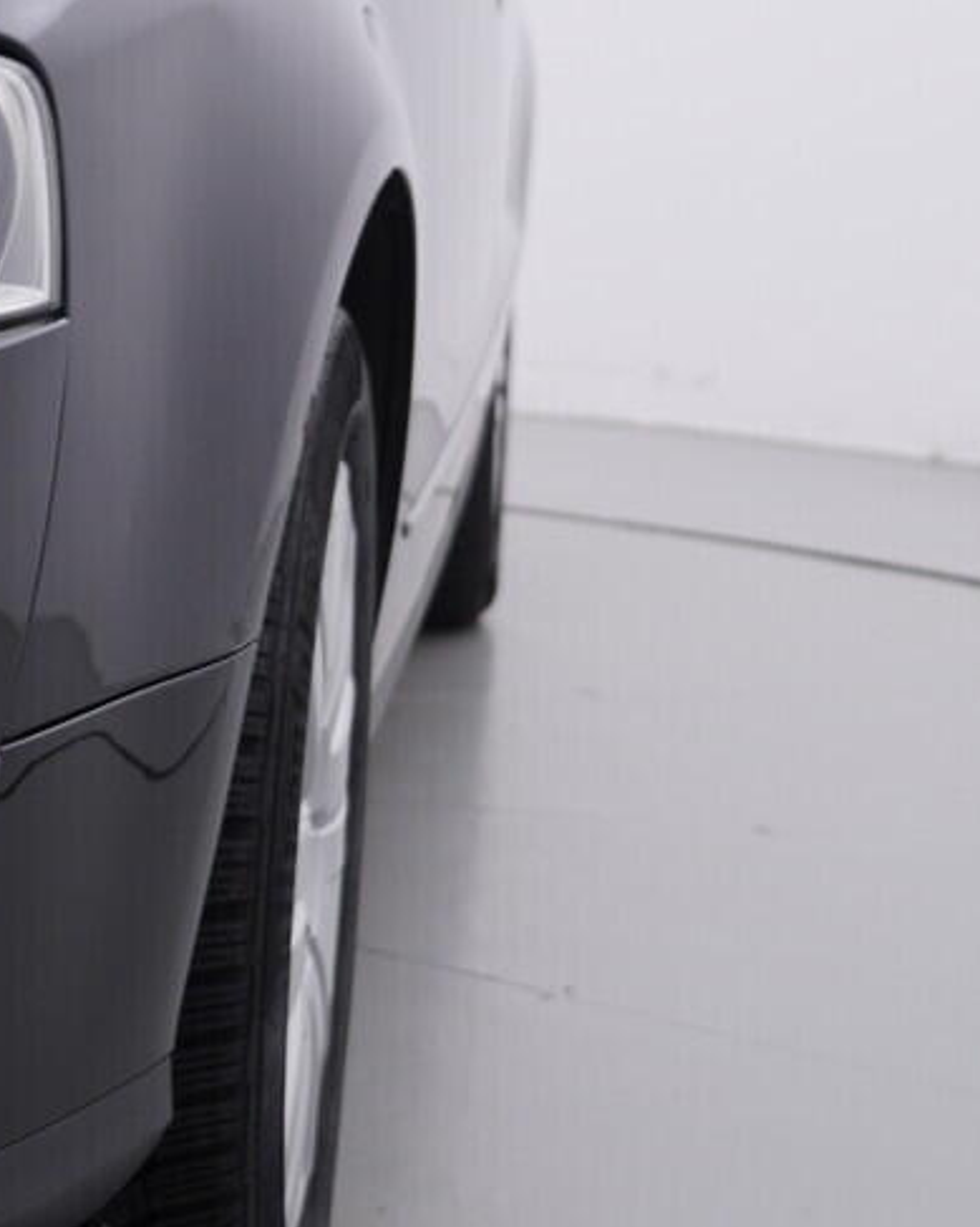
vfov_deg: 19.2
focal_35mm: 100
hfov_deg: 15.3
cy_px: 622
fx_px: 3629
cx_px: 247
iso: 125
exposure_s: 1/80
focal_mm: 24
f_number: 4
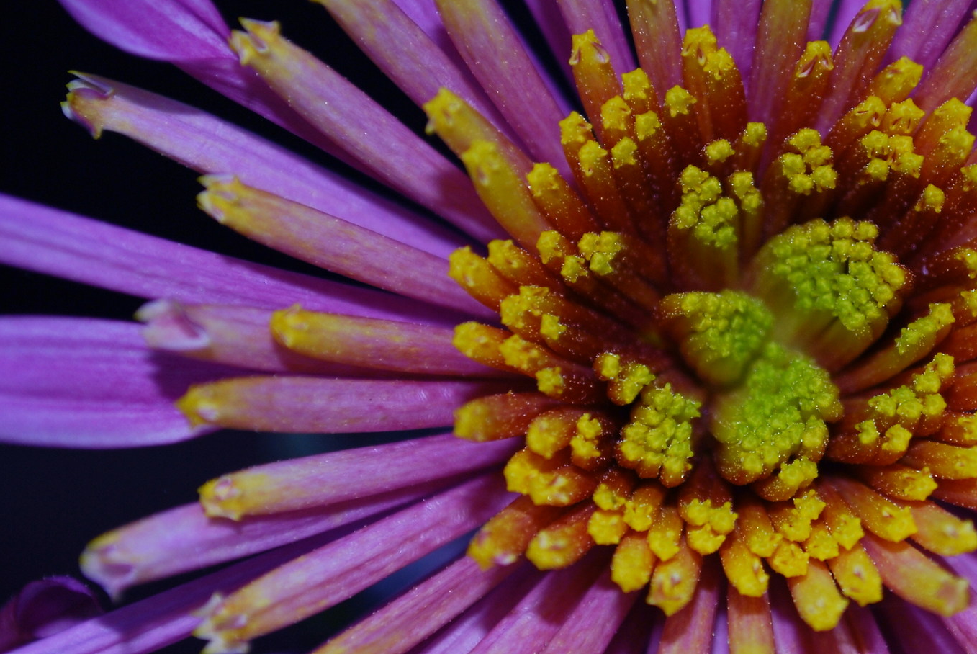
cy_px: 360
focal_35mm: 146
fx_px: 3963
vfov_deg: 9.4
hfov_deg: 14.0
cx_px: 794
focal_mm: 55
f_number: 5.6
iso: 200
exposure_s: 1/60
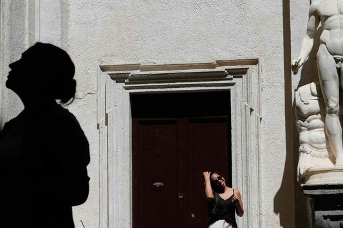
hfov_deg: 16.9
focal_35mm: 121
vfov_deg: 11.3
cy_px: 101
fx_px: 1152
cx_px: 203
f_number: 11
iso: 1000
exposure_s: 1/3200
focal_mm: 63
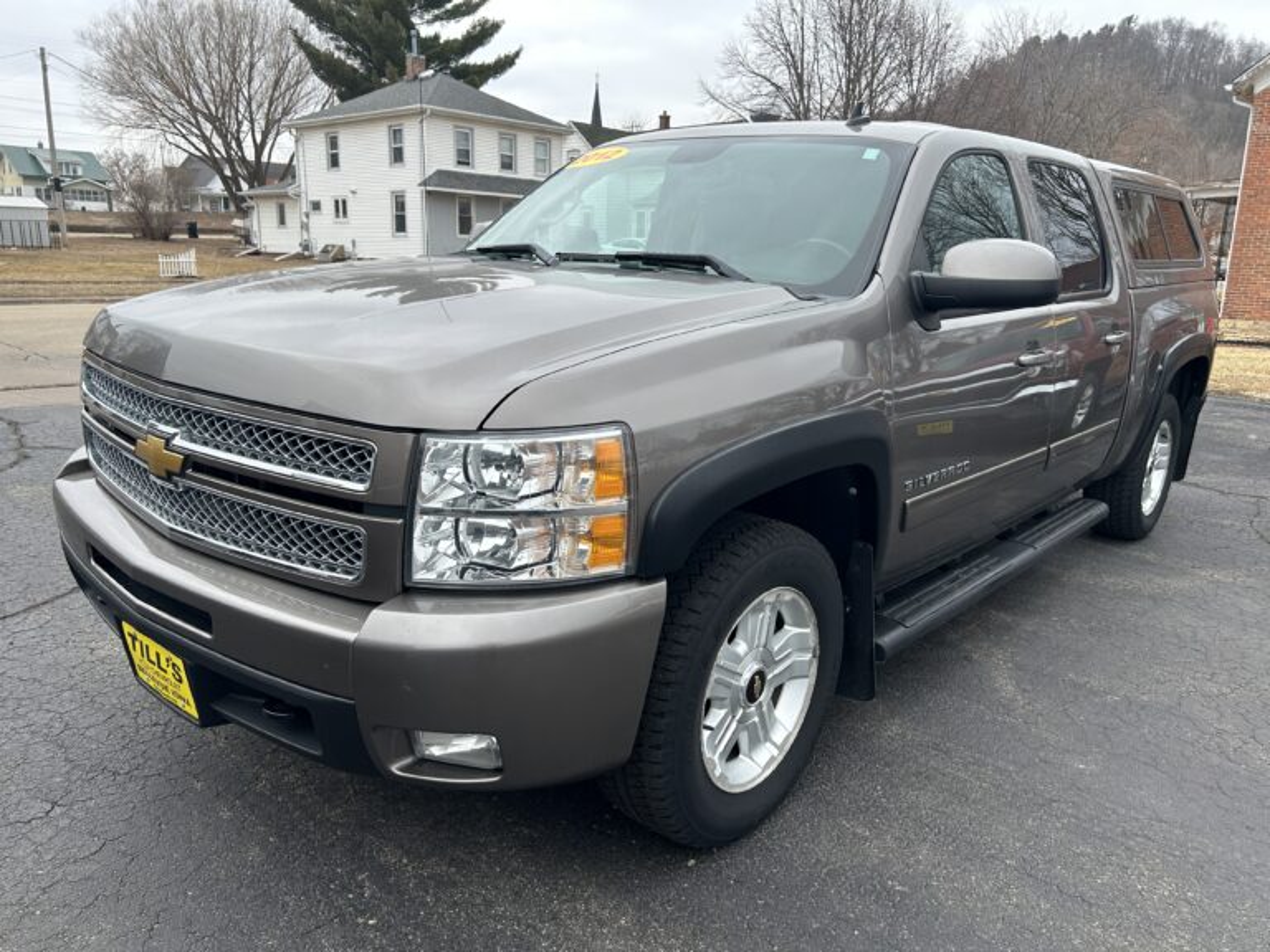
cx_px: 635
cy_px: 476
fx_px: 954
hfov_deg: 67.3
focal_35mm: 26
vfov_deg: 53.1
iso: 50
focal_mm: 5.7
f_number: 1.5
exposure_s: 1/1361
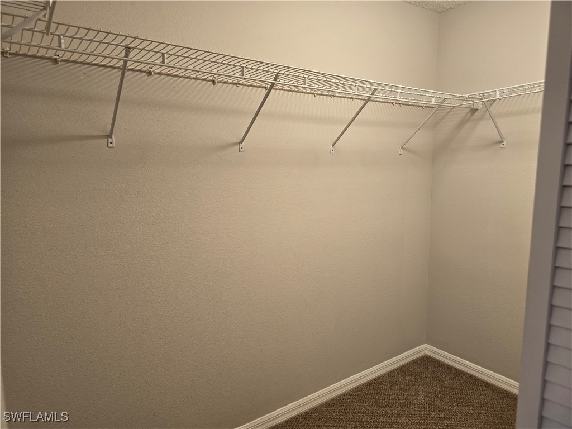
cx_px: 286
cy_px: 214
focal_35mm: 23
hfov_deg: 73.9
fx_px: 380
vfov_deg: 58.9
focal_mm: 6.3
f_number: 1.7
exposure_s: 1/120
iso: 160
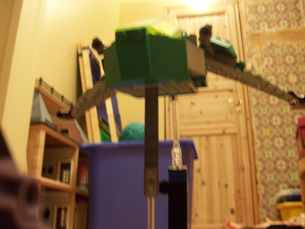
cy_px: 114
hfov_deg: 51.4
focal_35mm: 36
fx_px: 317
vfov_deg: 39.7
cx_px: 152
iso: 160
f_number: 2.8
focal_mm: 6.2
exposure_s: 1/8
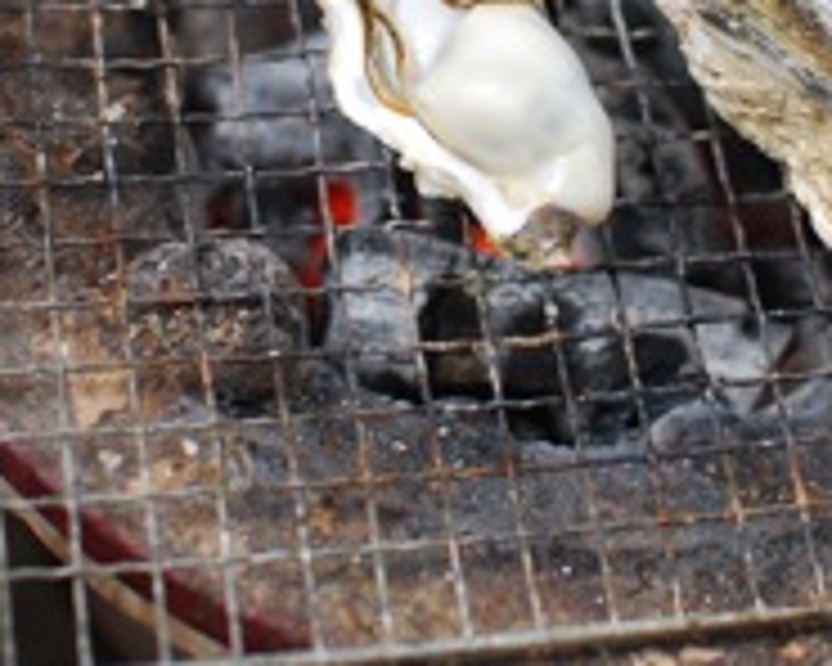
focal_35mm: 103
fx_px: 2536
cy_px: 11
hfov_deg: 18.6
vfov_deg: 14.7
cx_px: 517
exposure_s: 1/160
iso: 100
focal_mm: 30
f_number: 1.6
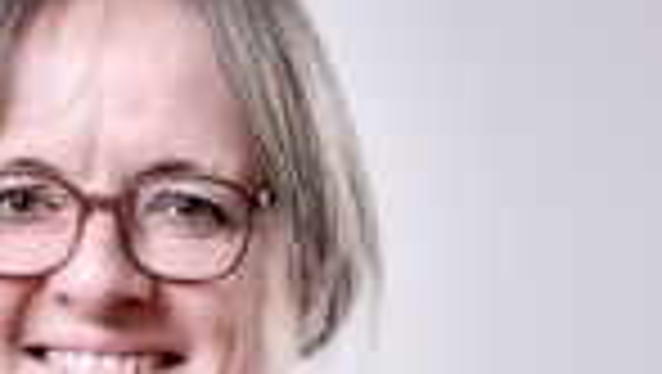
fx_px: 3848
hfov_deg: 9.8
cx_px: 176
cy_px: 376
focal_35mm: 219
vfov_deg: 5.5
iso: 800
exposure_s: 1/200
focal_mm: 77
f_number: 2.8
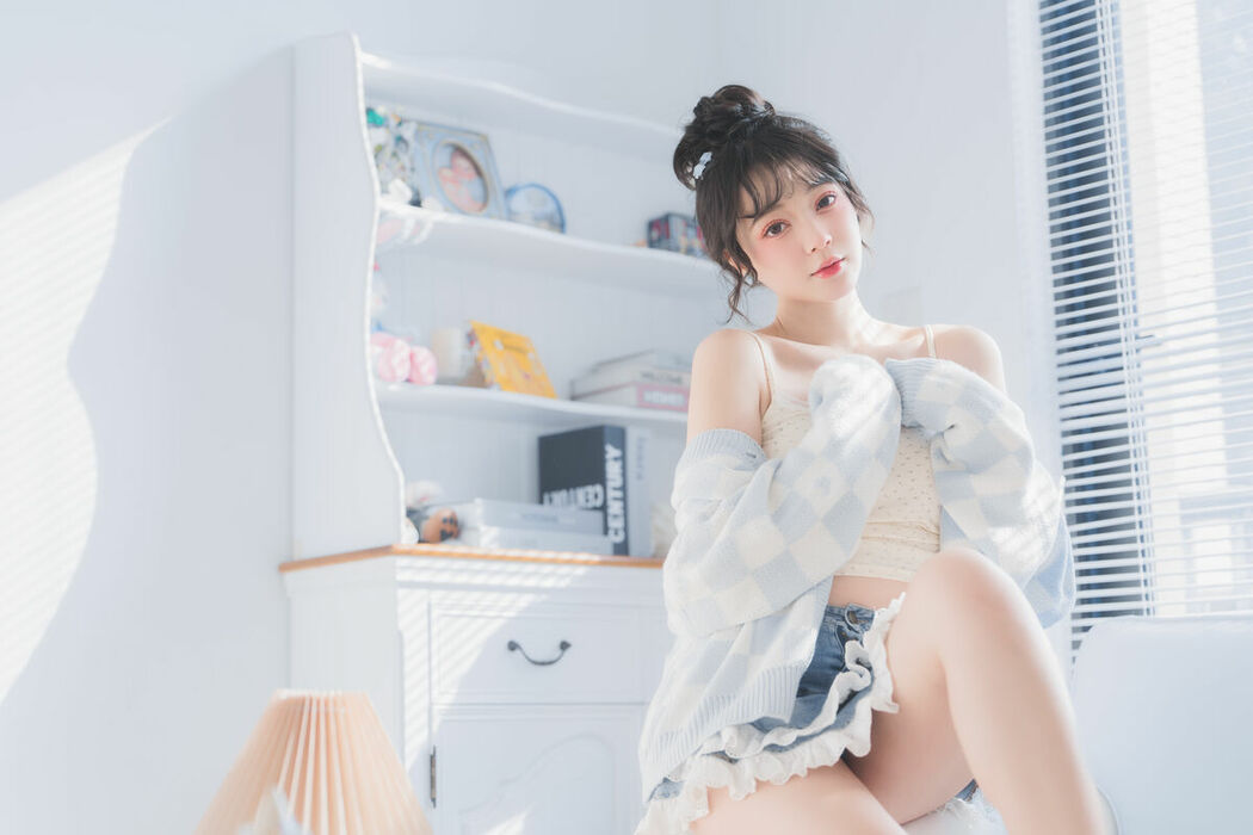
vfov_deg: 24.6
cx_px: 626
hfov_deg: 36.2
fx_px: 1914
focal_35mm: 55
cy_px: 418
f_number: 2
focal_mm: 55
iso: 100
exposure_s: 1/400
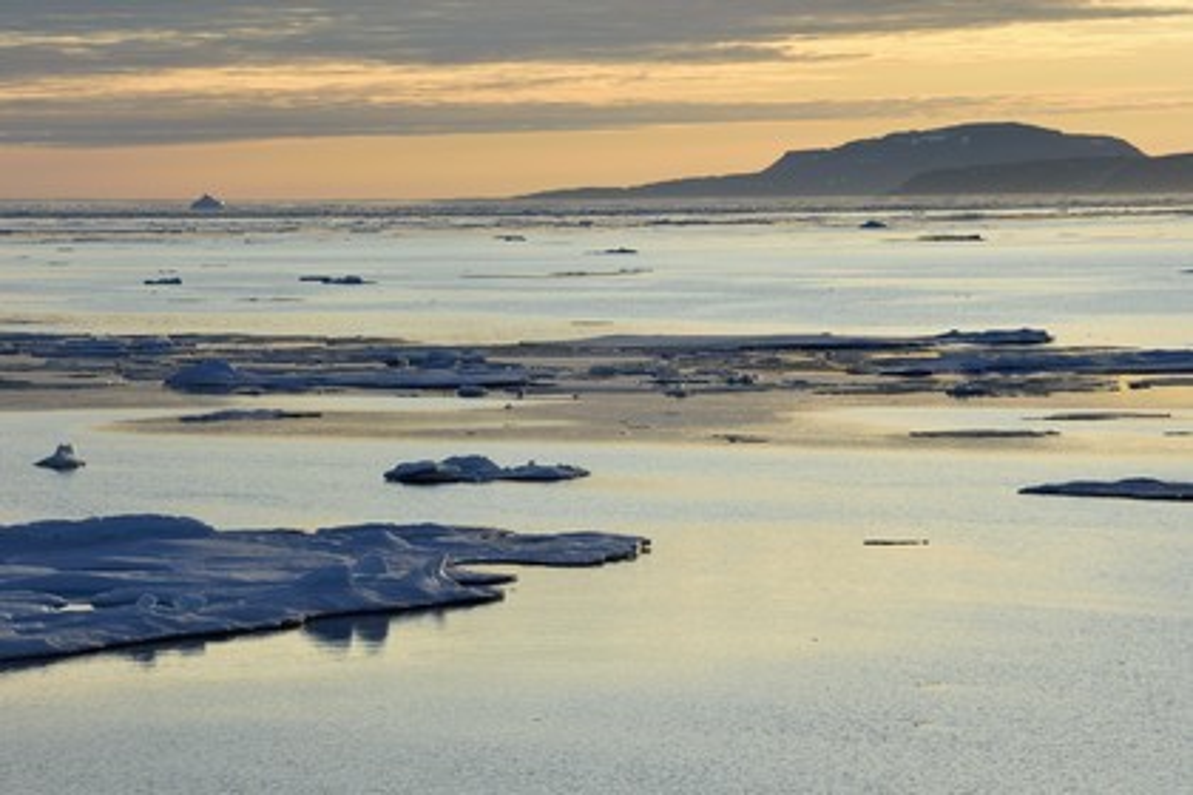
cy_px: 398
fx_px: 5965
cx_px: 596
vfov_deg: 7.6
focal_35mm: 180
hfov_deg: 11.4
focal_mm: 180
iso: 200
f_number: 13
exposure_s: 1/250
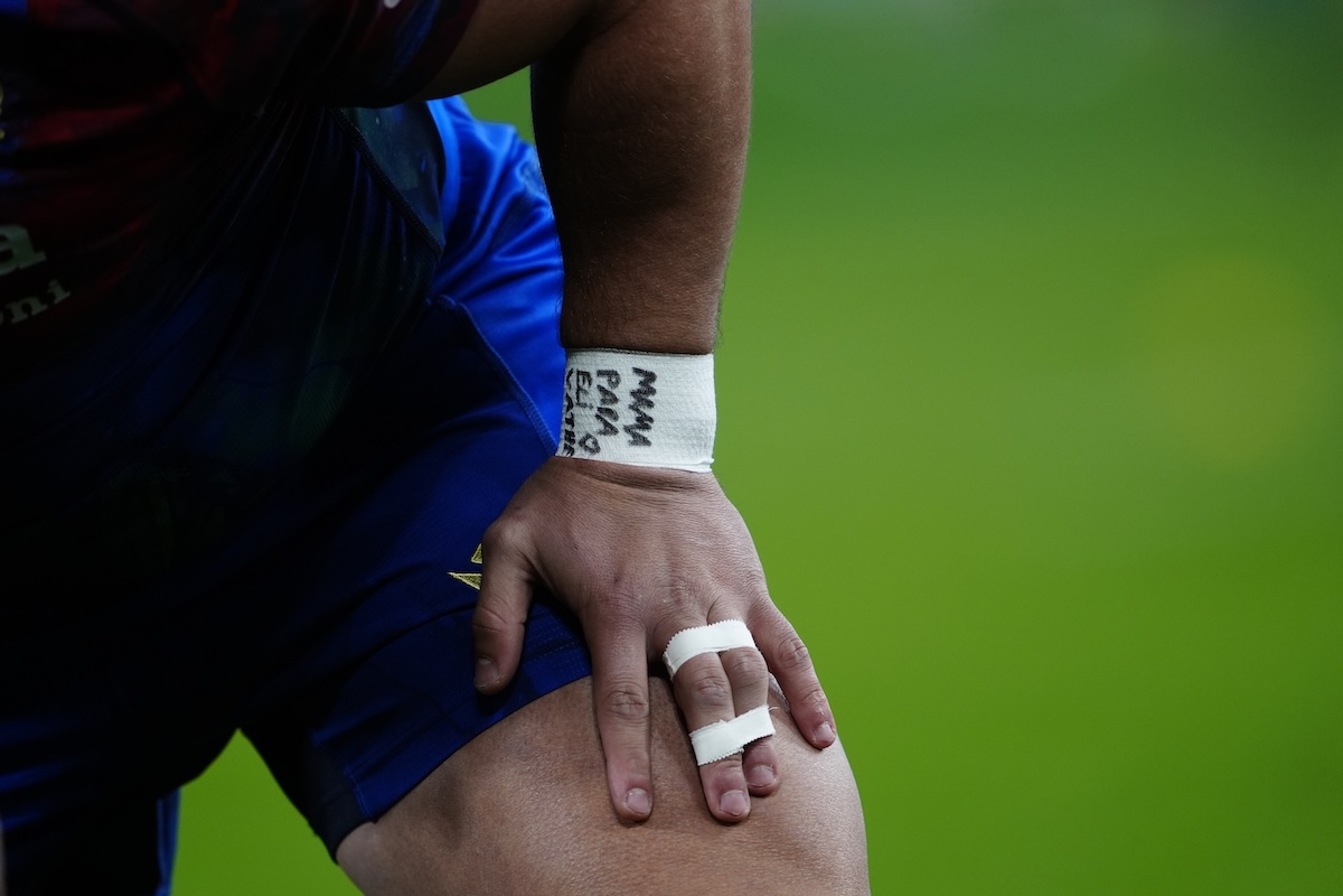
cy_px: 448
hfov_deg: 3.7
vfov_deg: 2.5
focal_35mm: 560
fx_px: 20889
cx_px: 672
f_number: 4
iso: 2000
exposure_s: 1/800
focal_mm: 560
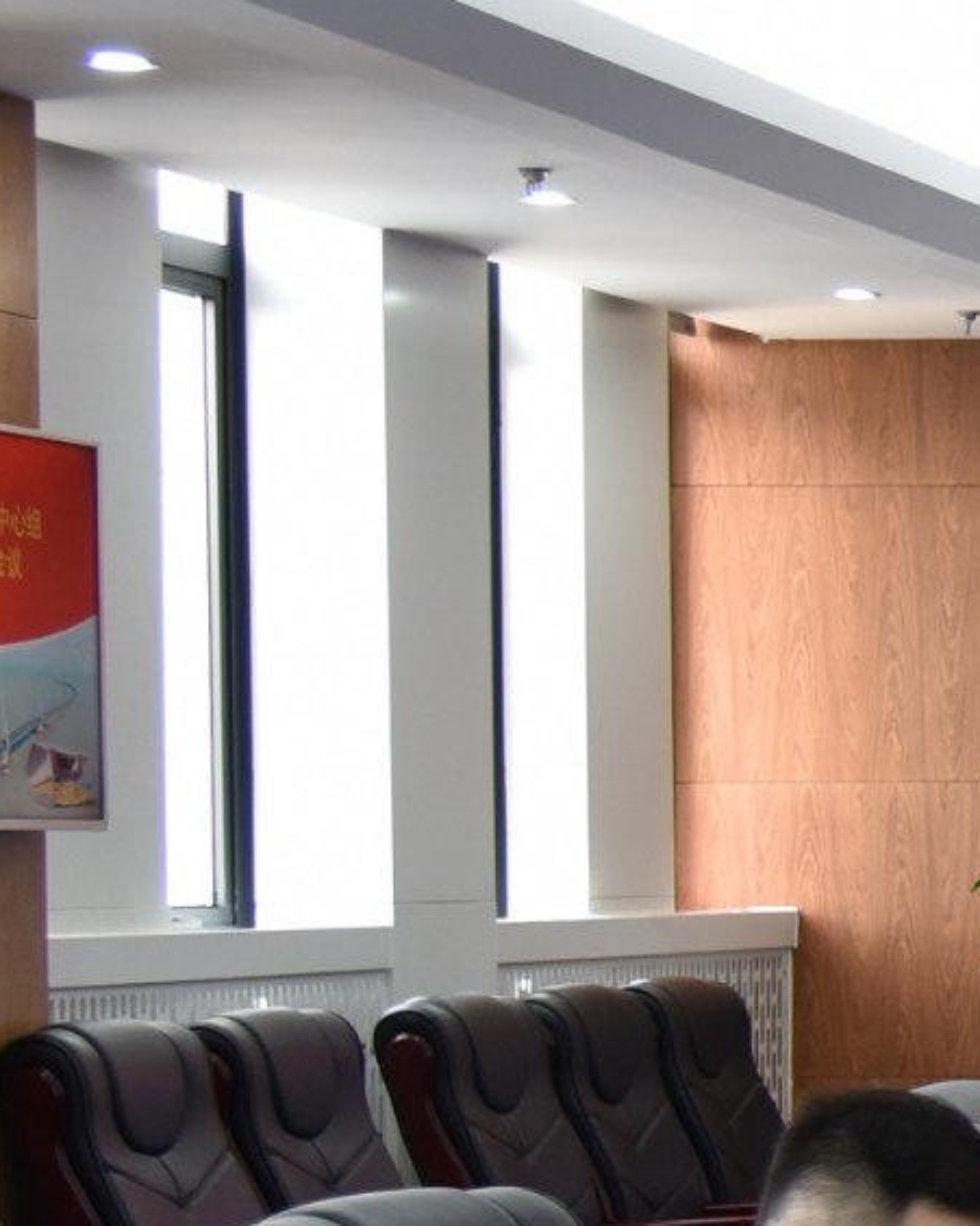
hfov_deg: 8.8
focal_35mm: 149
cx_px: 2760
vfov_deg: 12.9
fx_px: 5403
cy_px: 983
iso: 640
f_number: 4
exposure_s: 1/60
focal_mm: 32
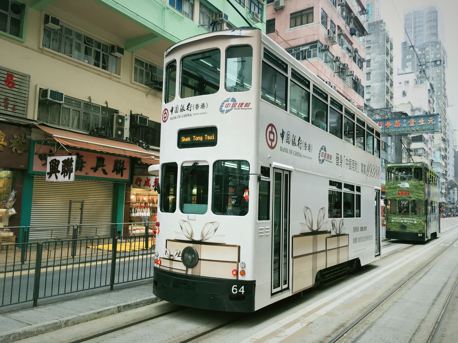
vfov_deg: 48.2
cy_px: 172
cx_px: 229
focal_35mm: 29
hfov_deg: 61.7
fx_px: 384
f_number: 2.2
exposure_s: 1/100
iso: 32
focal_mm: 4.15
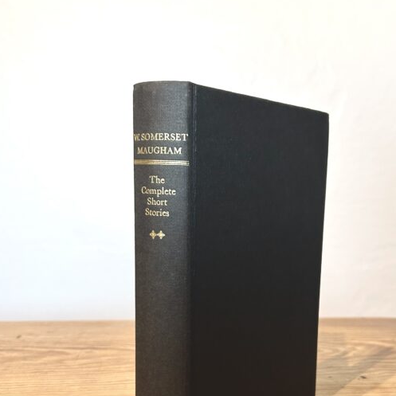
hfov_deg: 44.8
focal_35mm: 37
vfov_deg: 43.7
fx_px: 479
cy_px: 289
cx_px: 222
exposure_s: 1/100
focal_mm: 5.7
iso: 125
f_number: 1.5
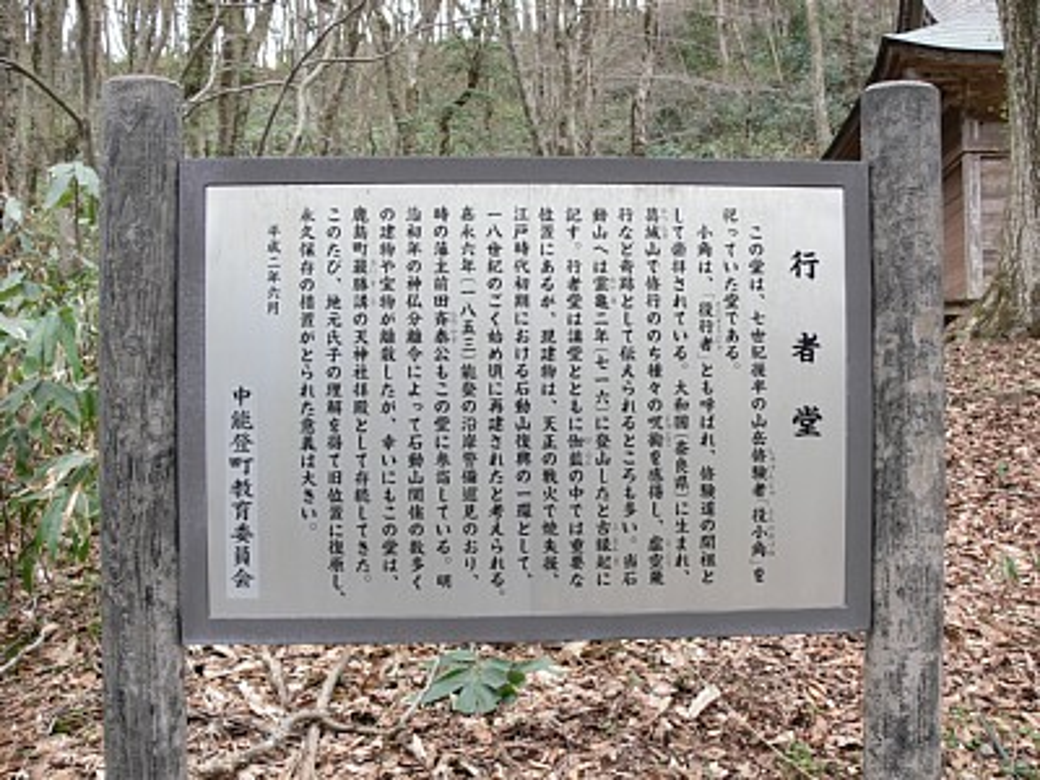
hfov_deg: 52.6
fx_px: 1052
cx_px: 520
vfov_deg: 40.7
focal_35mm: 35
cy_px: 390
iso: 80
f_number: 3.2
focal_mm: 7.4
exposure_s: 1/60
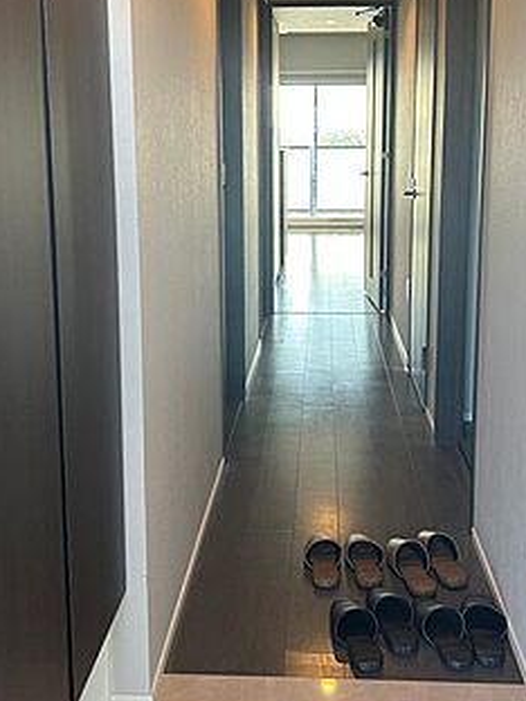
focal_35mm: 40
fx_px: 810
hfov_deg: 35.9
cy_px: 272
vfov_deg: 46.5
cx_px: 285
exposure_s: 1/121
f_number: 1.5
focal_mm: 5.7
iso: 64
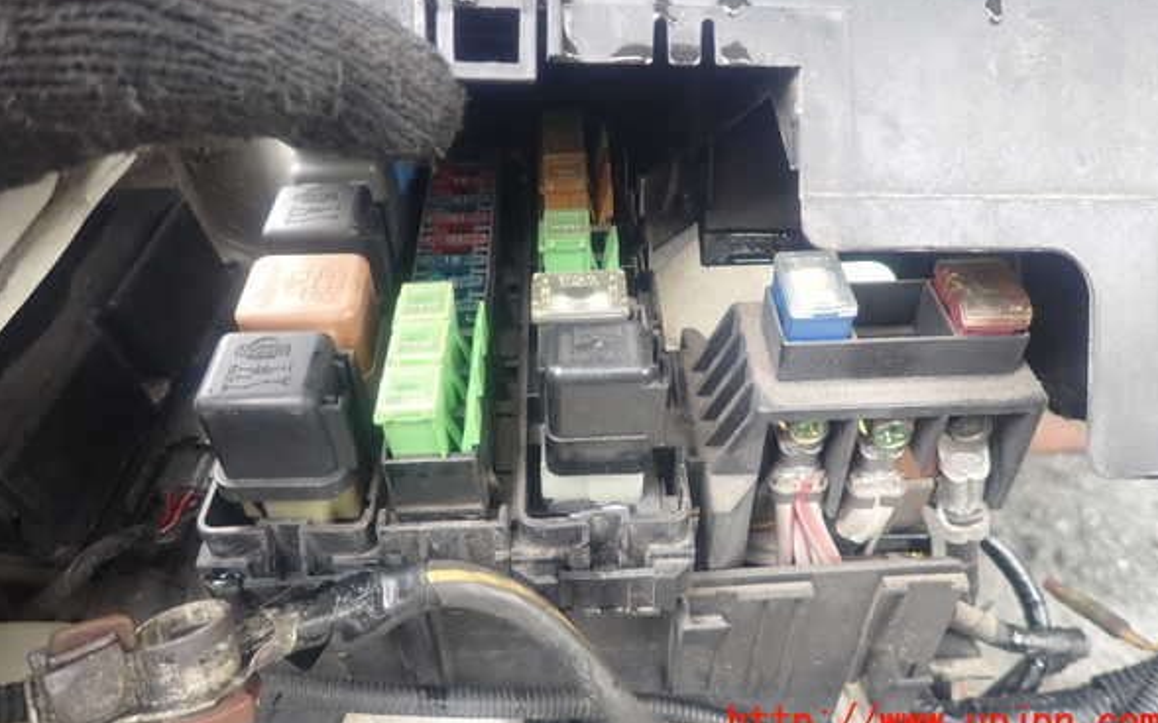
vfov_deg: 45.9
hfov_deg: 68.4
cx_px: 582
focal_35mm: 27
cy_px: 306
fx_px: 852
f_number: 2
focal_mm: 4.5
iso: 160
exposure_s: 1/60
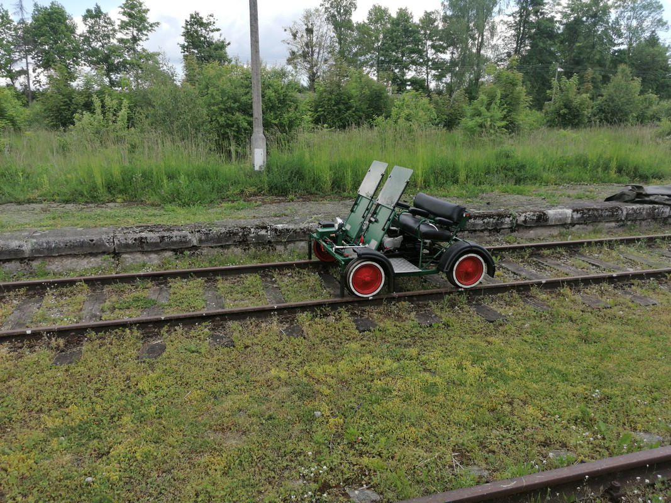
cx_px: 336
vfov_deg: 51.3
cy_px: 252
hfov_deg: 65.3
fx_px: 523
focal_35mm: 27
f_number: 1.8
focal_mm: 4.75
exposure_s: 1/471
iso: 50
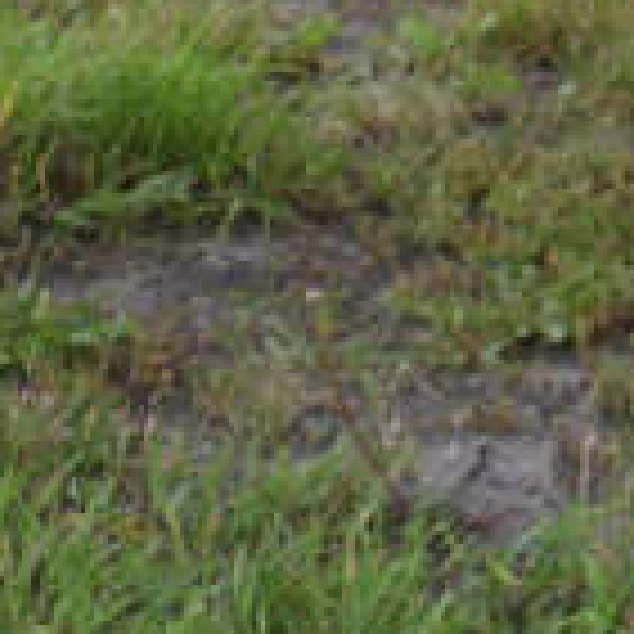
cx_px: 2311
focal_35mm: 353
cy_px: -585
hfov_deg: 4.6
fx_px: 7315
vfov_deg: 4.9
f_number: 5.6
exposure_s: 1/250
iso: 200
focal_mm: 26
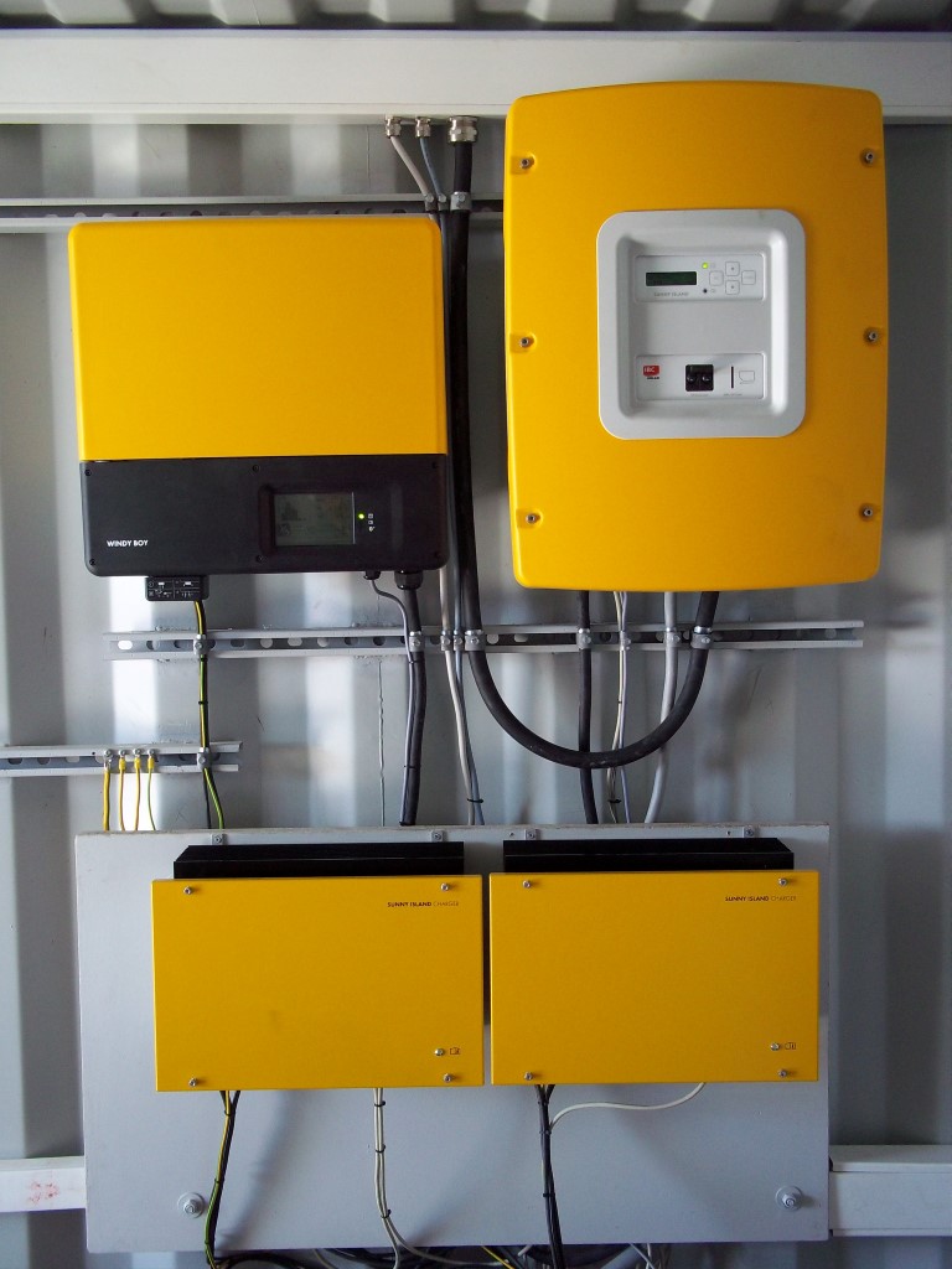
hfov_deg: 39.7
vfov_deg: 51.4
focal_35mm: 36
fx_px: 1320
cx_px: 476
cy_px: 634
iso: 156
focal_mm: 6.5
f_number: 3.1
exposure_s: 1/30
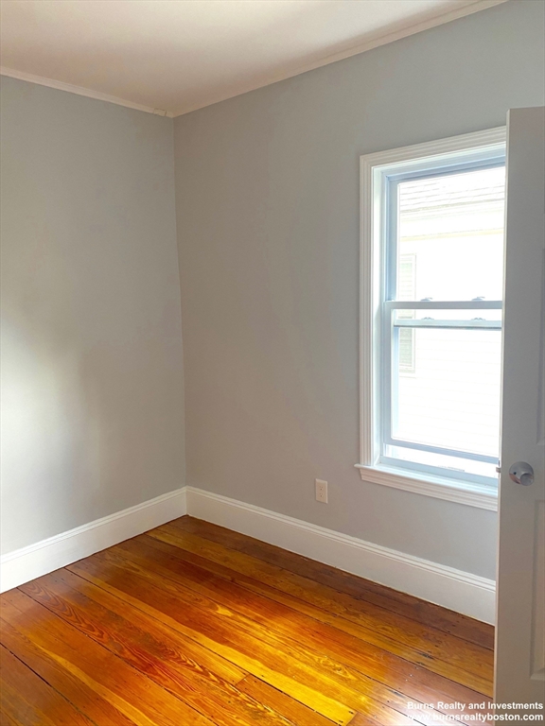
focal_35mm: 26
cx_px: 272
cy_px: 363
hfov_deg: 53.1
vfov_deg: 67.3
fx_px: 546
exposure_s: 1/73
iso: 125
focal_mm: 4.25
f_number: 1.8
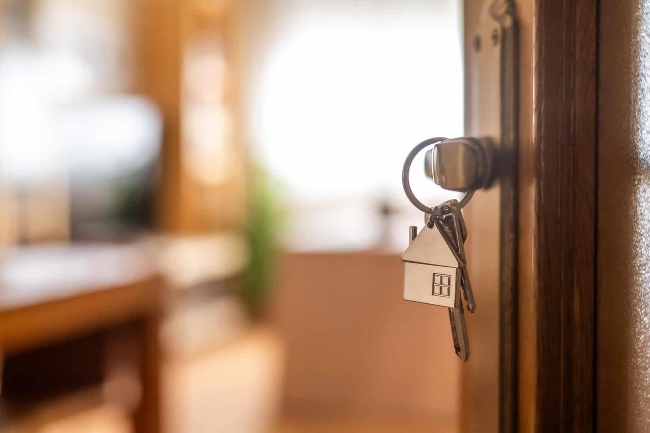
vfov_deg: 27.0
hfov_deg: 39.6
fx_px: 903
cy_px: 216
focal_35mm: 50
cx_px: 325
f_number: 2.8
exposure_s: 1/125
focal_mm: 50
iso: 1250
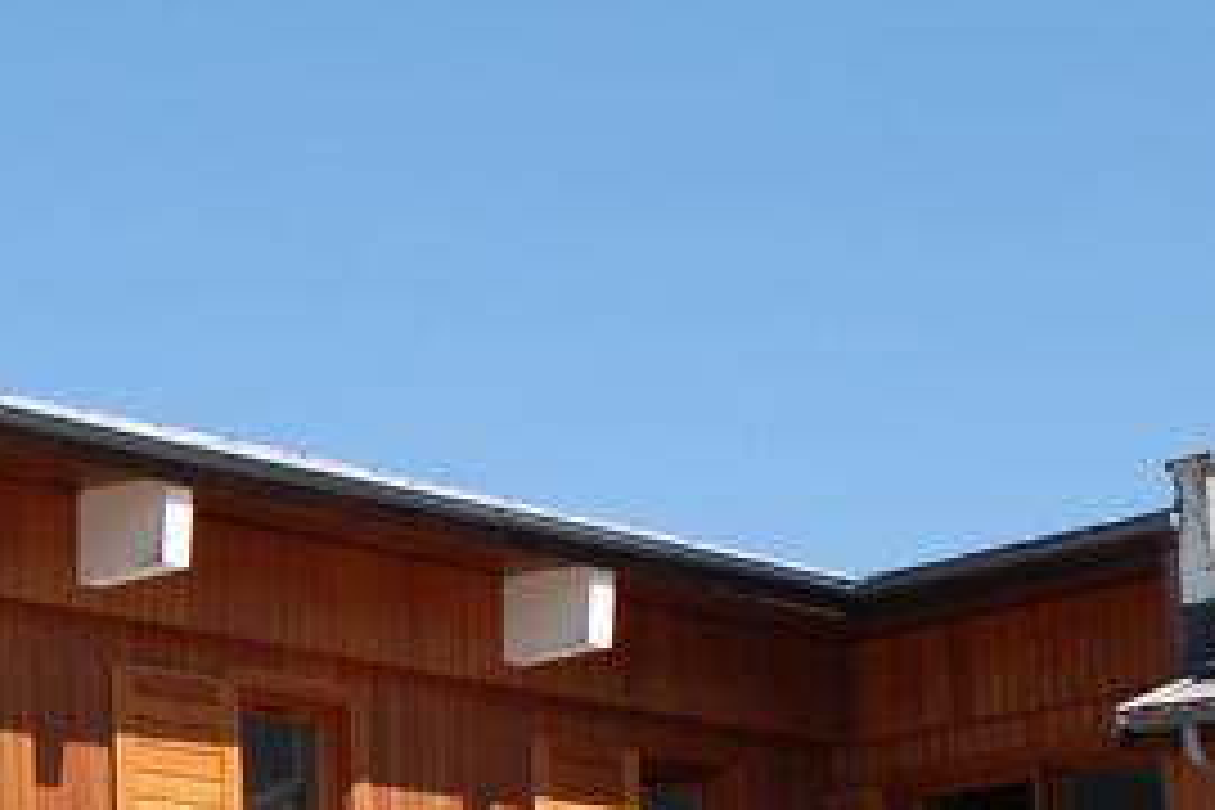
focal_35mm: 126
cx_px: -479
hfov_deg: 15.3
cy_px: 976
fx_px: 4252
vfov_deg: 10.7
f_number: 6.3
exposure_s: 1/500
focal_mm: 24
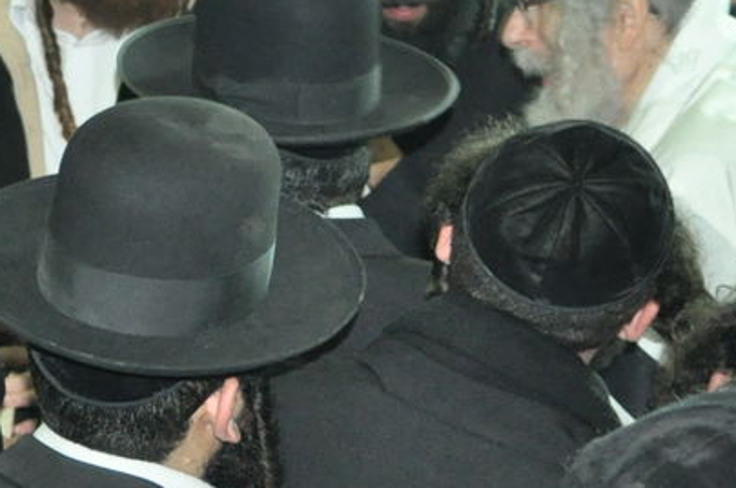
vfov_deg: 13.1
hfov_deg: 18.7
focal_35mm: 104
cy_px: 116
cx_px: -135
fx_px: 2123
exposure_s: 1/60
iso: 2000
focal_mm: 20
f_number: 2.8
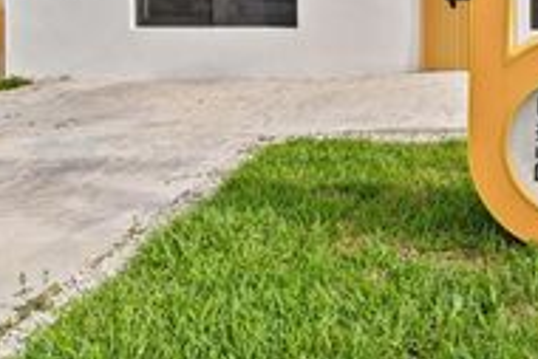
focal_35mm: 42
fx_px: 628
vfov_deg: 29.2
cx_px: 518
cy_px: -27
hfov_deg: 41.3
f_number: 5
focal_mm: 16
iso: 100
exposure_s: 1/60
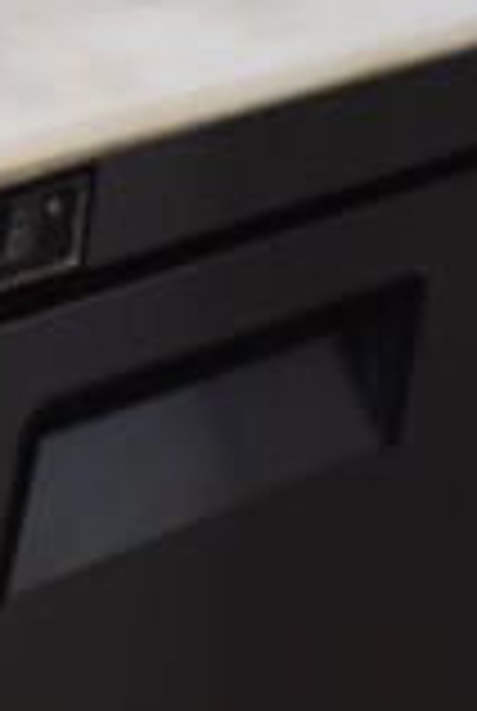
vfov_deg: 13.1
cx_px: -626
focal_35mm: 156
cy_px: 448
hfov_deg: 8.2
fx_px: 3087
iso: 800
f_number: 3.5
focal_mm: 18
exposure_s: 1/125
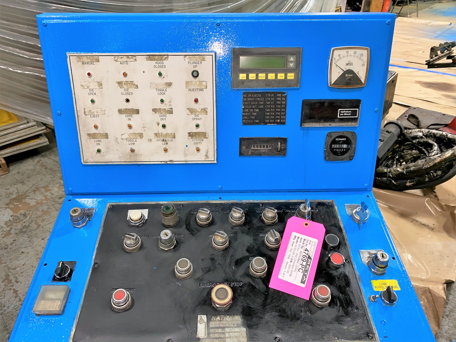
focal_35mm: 26
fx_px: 343
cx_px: 228
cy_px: 171
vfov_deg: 53.1
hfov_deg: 67.3
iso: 50
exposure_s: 1/15
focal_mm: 4.25
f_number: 1.8
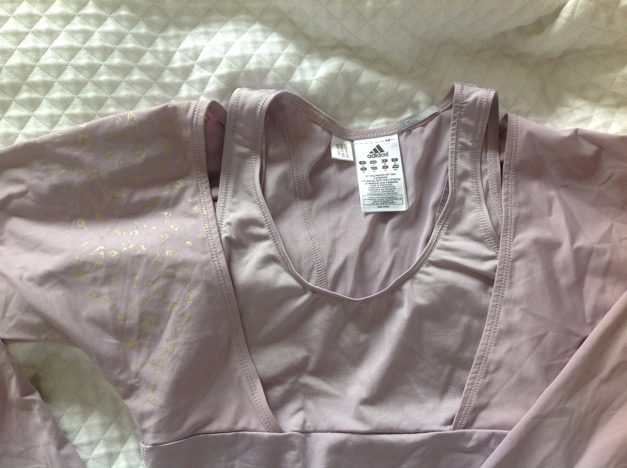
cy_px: 234
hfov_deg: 52.7
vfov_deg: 40.6
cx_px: 314
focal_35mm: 35
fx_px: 633
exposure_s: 1/20
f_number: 2.4
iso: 50
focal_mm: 4.28
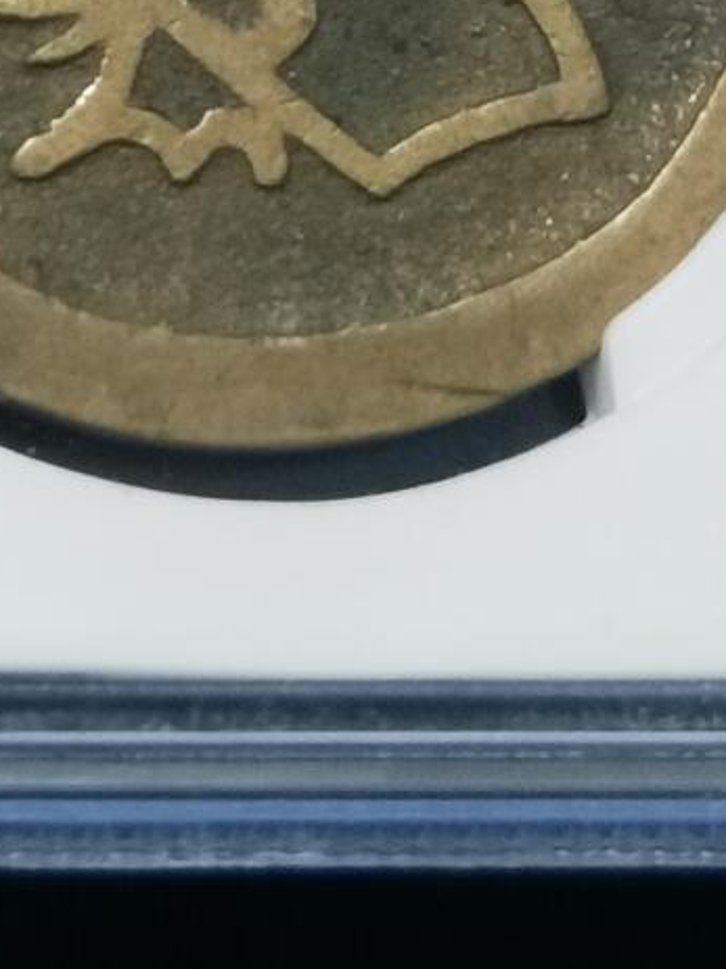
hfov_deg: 6.0
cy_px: -908
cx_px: 243
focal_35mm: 249
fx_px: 6966
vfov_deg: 7.7
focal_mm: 6.67
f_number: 1.9
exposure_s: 1/100
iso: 125
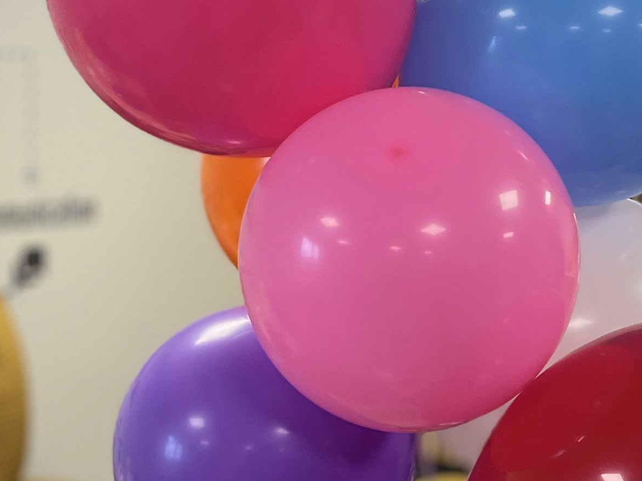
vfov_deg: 16.6
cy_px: 308
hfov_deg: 21.9
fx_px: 1650
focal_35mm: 89
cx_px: 224
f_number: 1.5
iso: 80
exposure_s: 1/50
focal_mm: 5.7
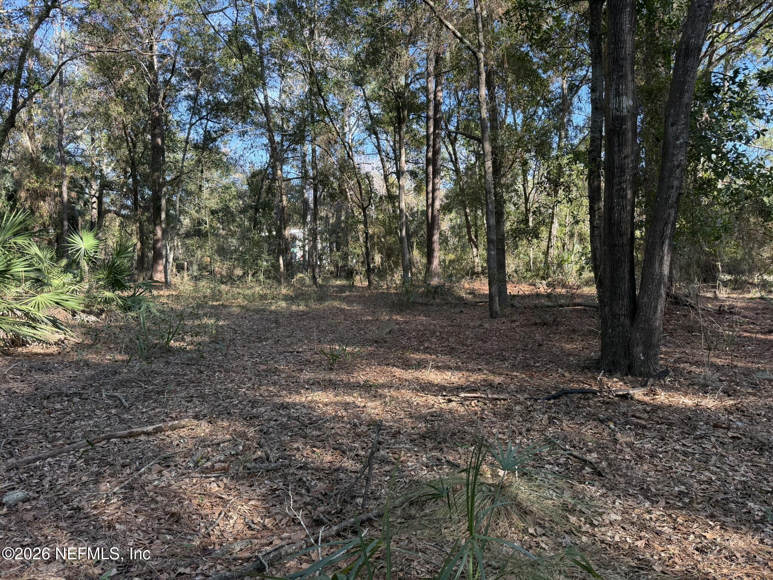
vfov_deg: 56.8
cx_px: 386
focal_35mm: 24
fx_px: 536
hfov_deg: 71.6
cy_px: 290
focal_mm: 6.76
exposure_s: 1/339
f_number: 1.78
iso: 100
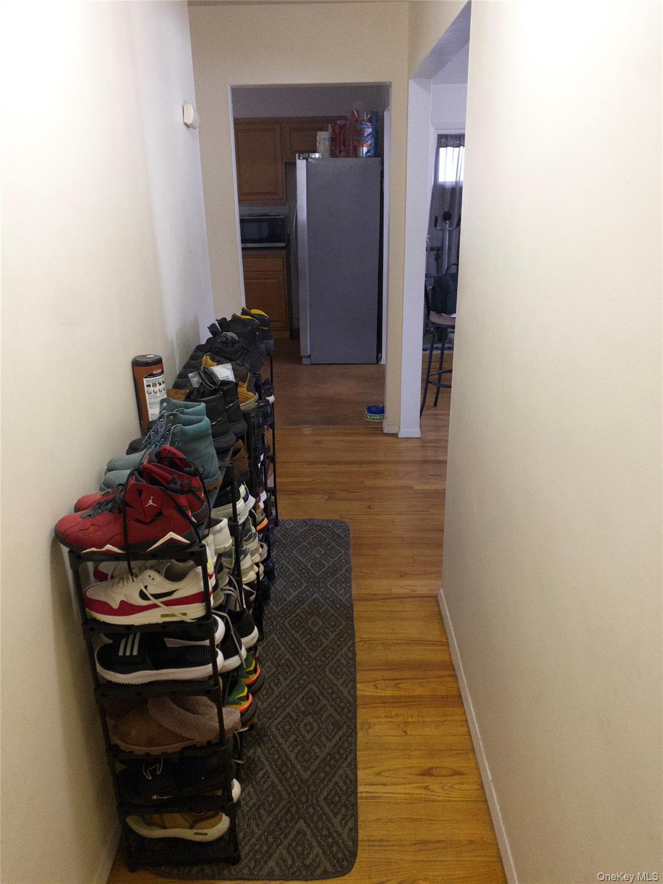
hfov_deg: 53.1
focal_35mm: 26
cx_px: 332
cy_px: 442
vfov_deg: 67.3
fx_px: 664
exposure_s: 1/60
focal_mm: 4.25
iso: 320
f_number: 1.8
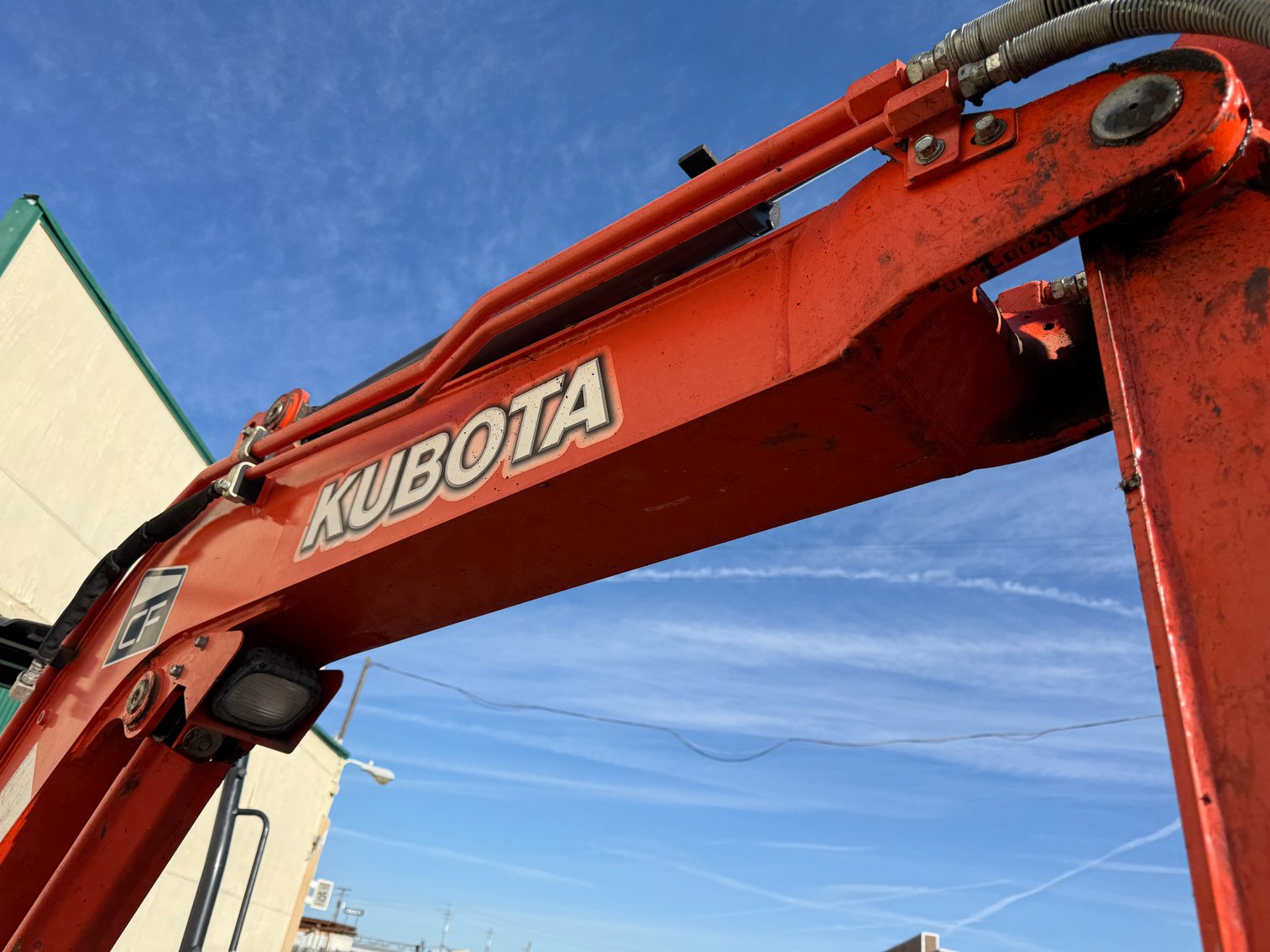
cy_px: 476
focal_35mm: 24
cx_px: 635
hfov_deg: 71.6
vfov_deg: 56.8
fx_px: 881
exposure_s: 1/4167
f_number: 1.78
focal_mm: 6.76
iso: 80
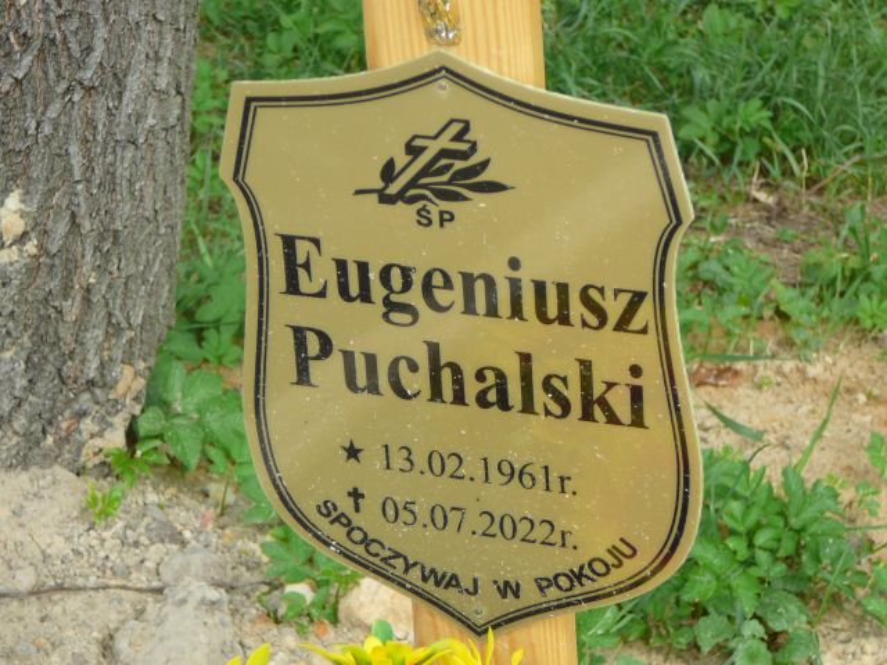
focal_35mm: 112
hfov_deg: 17.6
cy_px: 332
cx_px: 444
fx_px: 2870
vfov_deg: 13.2
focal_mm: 16.6
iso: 80
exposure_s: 1/250
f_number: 3.9
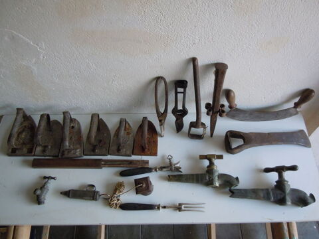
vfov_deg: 46.8
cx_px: 160
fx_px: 276
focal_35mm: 30
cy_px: 120
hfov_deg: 60.0
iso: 320
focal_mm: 5.4
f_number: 3.5
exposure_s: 1/60
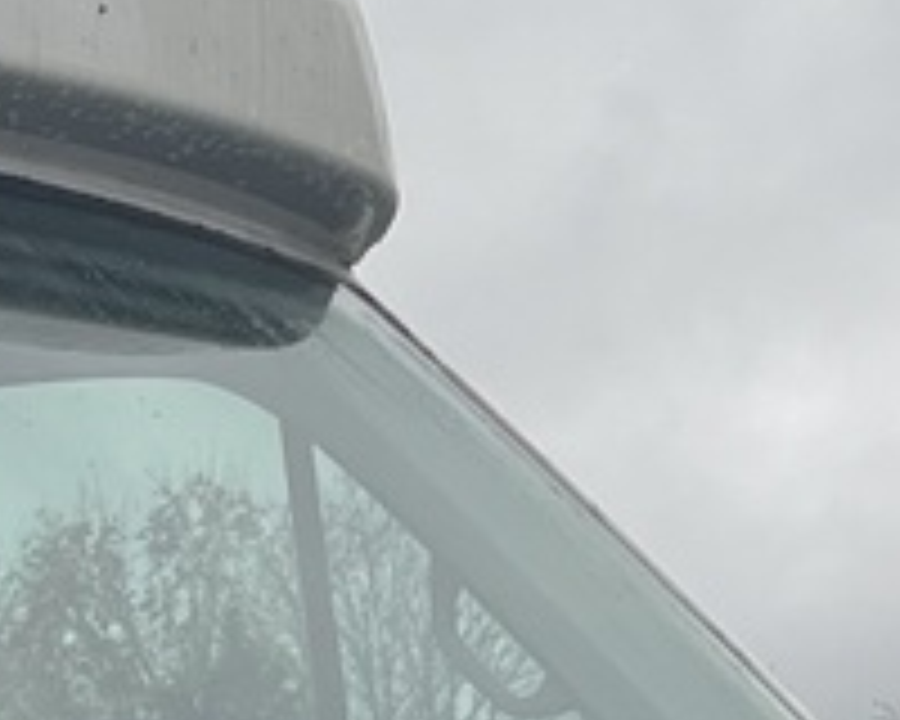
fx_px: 4874
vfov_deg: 8.0
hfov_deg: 10.0
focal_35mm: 183
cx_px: -644
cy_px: 1566
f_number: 1.6
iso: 50
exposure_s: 1/493
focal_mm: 5.1
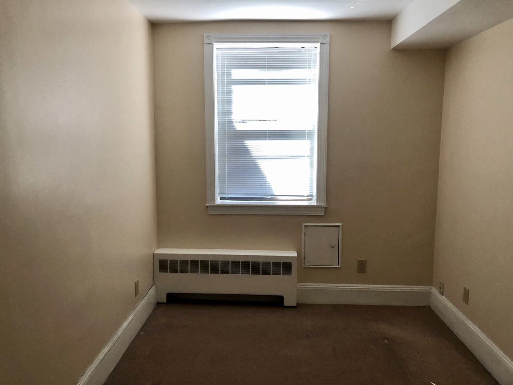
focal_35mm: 28
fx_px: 415
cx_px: 256
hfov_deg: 63.4
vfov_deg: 49.7
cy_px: 192
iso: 40
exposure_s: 1/17
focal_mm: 3.99
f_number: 1.8
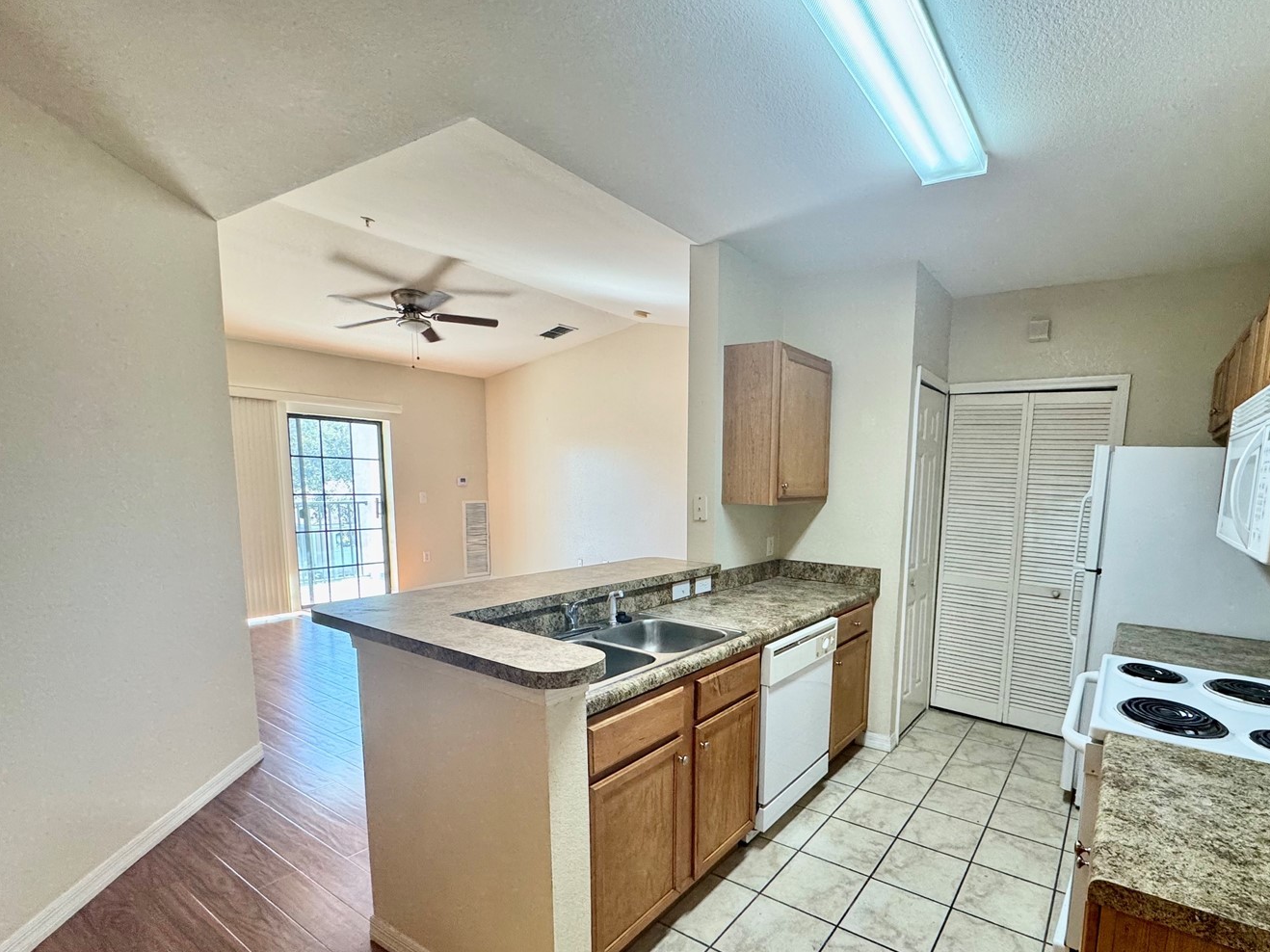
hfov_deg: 89.8
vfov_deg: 74.1
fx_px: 624
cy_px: 559
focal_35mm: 17
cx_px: 767
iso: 200
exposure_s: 1/120
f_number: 2.2
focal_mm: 2.22
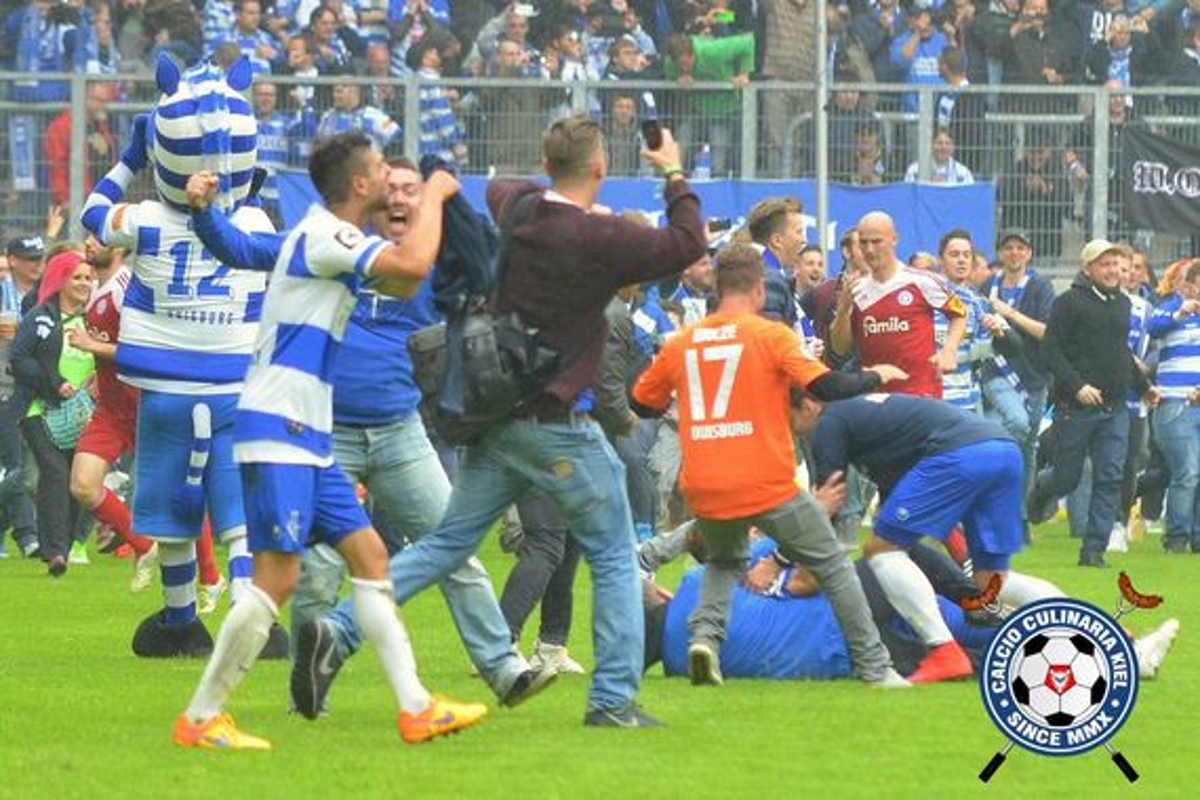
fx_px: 6749
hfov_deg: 10.2
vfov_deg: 6.8
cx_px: 600
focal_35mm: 202
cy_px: 400
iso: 800
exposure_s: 1/800
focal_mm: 135
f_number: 3.5
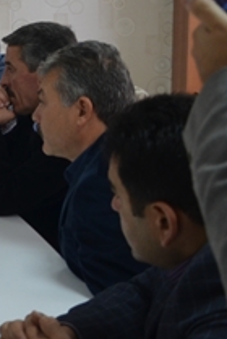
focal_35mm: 103
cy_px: 76
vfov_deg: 19.6
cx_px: -388
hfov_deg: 10.6
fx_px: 971
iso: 400
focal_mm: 18
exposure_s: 1/60
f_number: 4
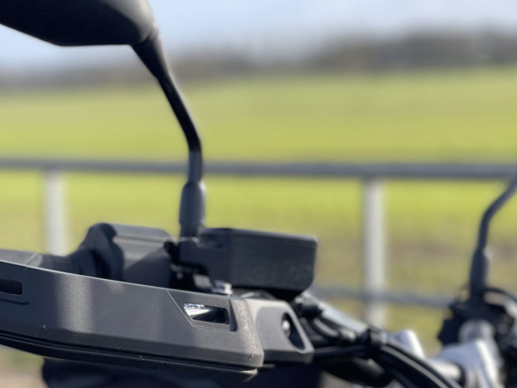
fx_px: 1598
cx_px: 117
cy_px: 320
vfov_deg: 13.8
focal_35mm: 107
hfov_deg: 18.2
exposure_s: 1/488
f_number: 2.2
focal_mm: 7.5
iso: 32
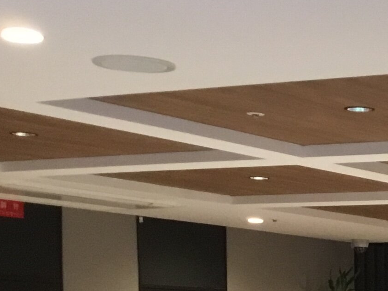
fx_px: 1345
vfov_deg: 11.6
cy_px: 485
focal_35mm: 120
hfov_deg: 15.1
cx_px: 601
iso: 100
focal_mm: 3.3
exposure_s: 1/30
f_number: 2.4
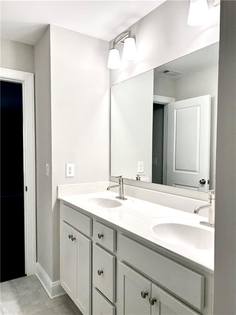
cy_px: 158
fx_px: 236
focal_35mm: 26
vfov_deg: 67.3
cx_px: 118
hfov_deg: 53.1
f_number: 1.5
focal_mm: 5.7
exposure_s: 1/120
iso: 40
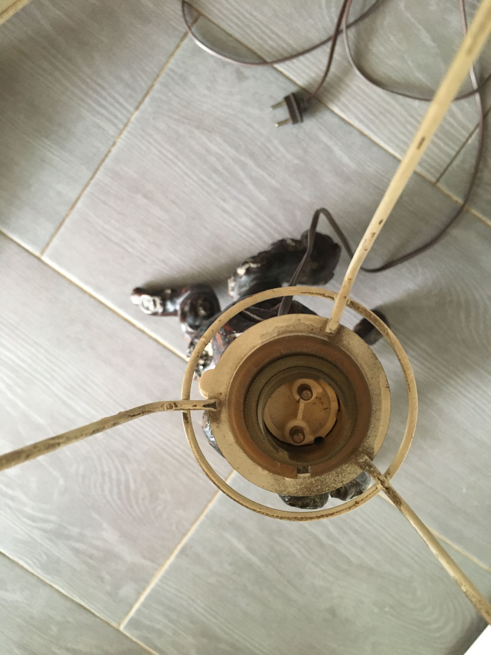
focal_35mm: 29
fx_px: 548
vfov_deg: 61.7
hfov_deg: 48.2
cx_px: 246
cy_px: 328
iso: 200
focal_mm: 4.15
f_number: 2.2
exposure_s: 1/17
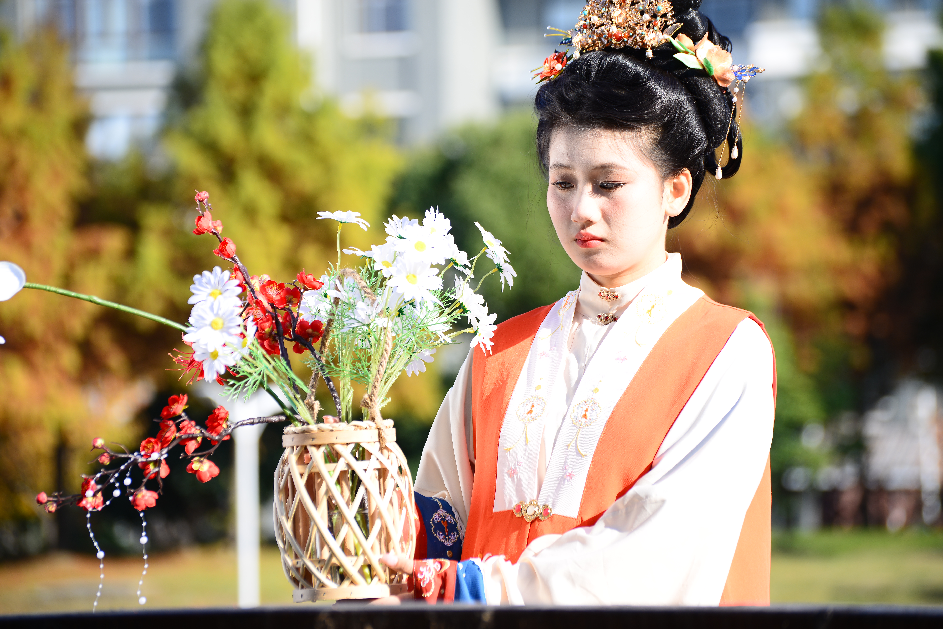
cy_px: 314
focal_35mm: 165
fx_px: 4323
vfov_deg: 8.3
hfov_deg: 12.4
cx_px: 472
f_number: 5
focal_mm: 165
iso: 100
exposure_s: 1/250
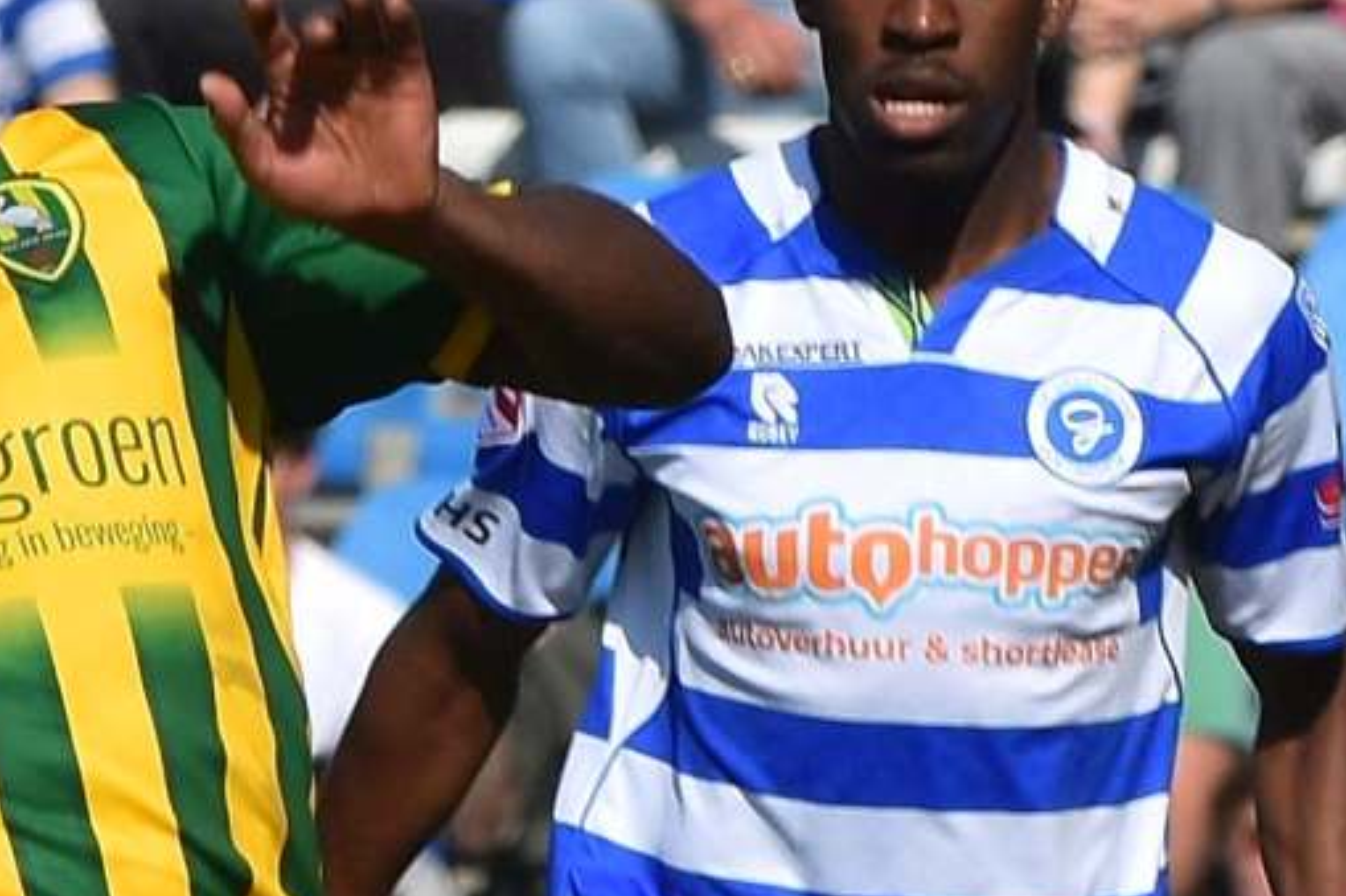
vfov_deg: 1.3
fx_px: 40215
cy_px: 1052
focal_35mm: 1076
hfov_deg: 1.9
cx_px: -196
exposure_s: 1/800
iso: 125
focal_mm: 190
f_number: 5.6
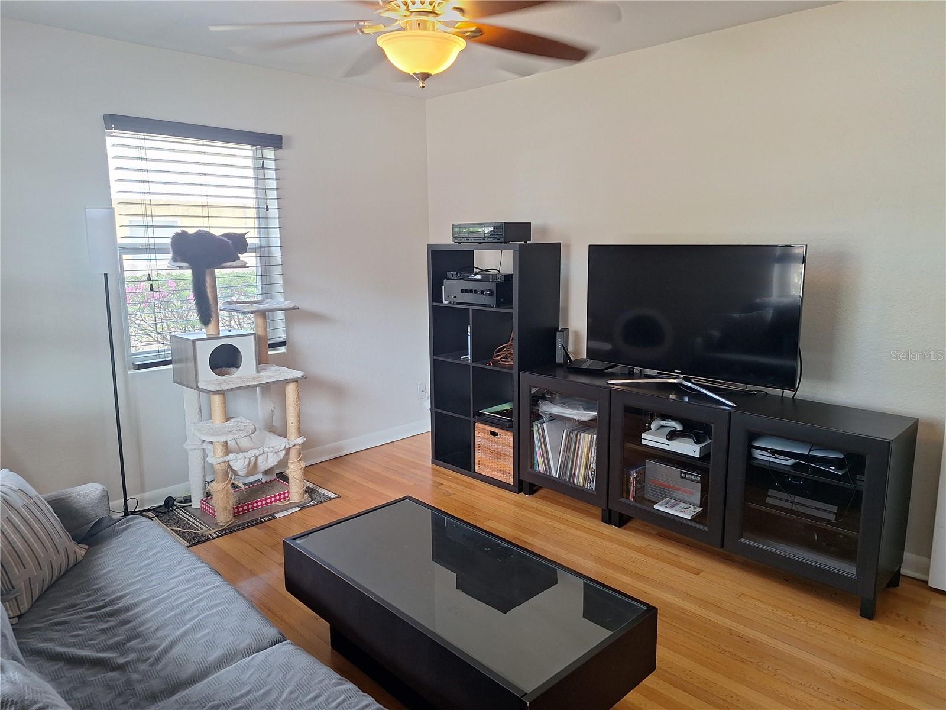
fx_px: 629
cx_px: 473
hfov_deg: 73.9
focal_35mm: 23
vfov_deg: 58.9
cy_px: 355
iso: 80
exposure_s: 1/40
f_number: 1.8
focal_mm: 5.54
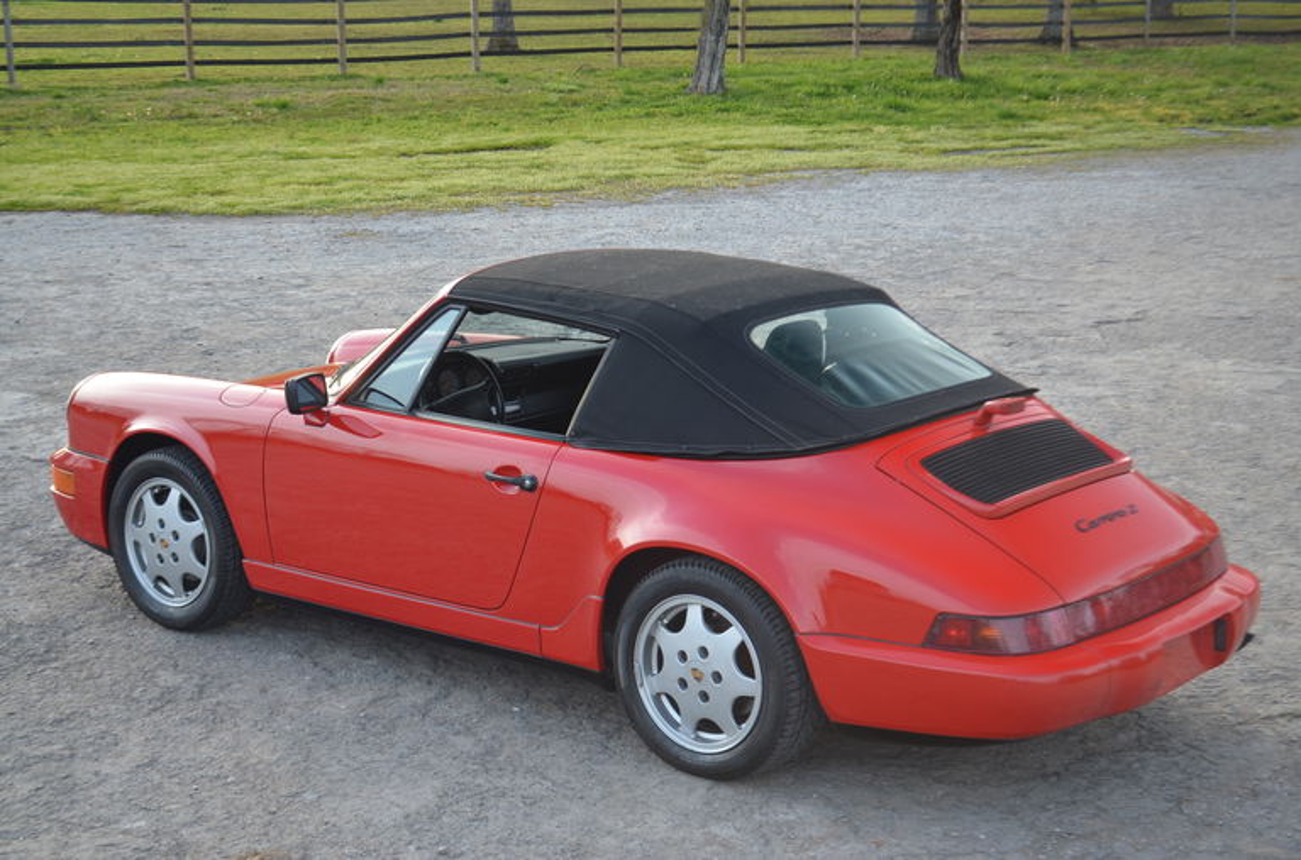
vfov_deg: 22.5
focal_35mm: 60
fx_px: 2163
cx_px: 650
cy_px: 430
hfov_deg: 33.5
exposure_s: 1/60
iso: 400
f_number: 5.3
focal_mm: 40
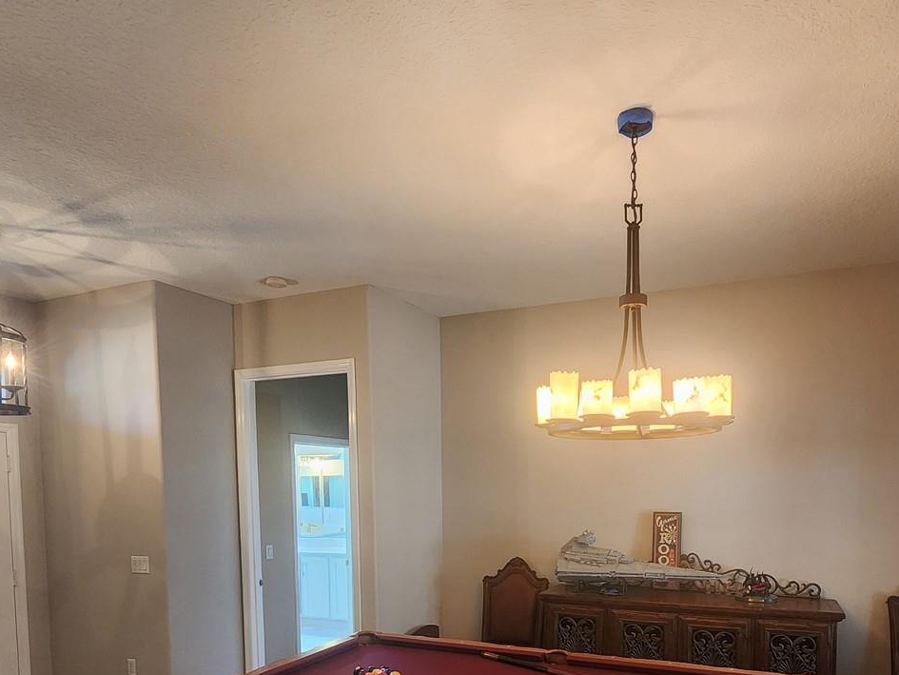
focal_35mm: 22
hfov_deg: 76.0
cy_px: 510
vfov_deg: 57.8
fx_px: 571
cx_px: 513
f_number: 2.2
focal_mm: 2.2
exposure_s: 1/60
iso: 320
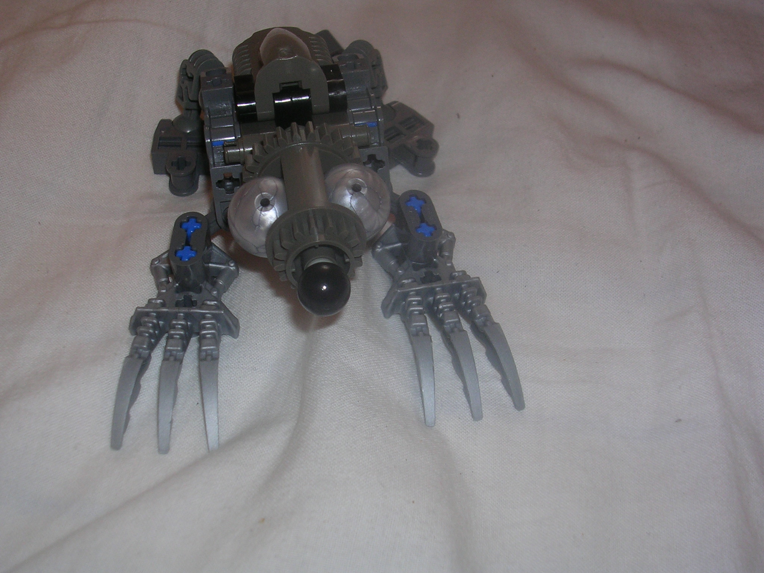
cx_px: 382
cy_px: 286
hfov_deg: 38.9
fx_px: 1081
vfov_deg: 29.7
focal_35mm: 49
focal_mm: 7.5
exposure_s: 1/60.1
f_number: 3.1
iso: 50
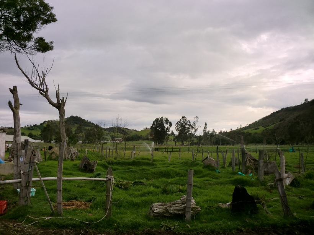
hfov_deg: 52.6
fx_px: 317
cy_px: 118
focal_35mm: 35
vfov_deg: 40.7
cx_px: 157
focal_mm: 6.3
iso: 64
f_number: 3.1
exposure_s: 1/640
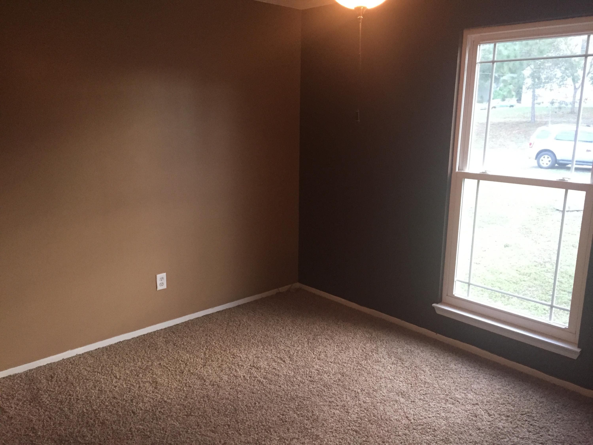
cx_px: 296
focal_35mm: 29
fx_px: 497
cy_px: 222
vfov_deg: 48.2
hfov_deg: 61.7
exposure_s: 1/24
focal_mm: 4.15
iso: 250
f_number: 2.2
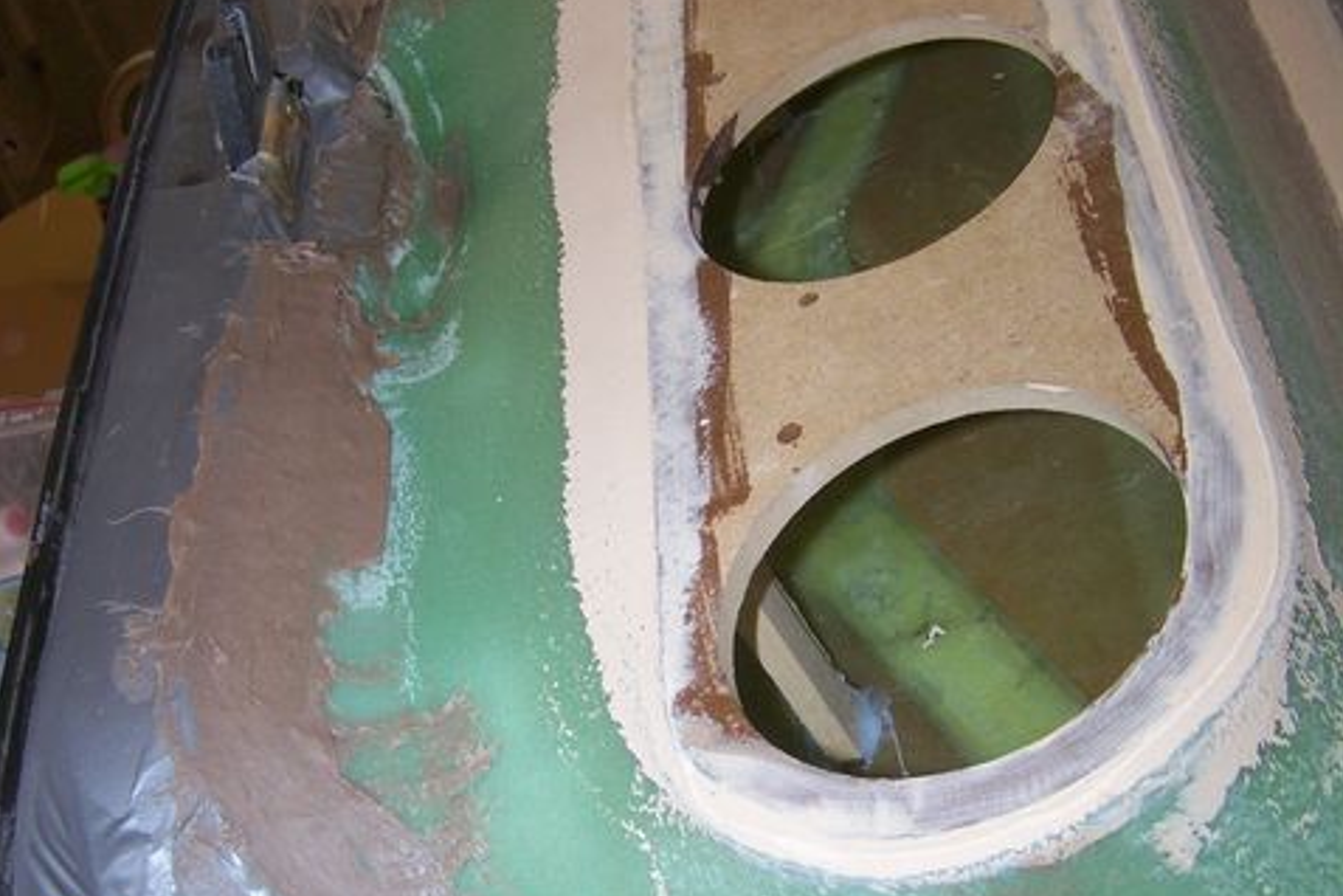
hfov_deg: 37.5
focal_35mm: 53
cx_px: 670
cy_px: 569
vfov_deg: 25.4
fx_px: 1977
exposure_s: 1/60
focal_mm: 6.3
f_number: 2.8
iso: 80
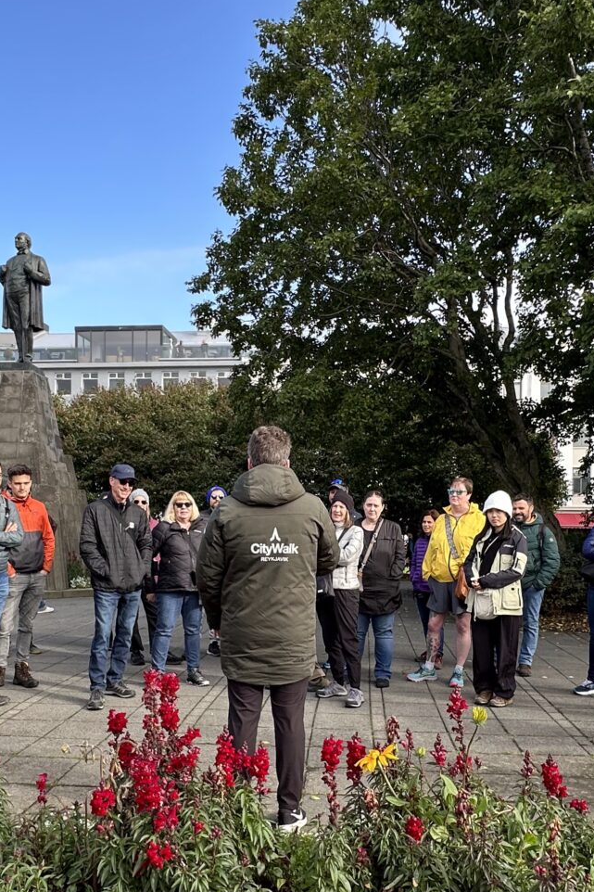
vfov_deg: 59.7
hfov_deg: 42.3
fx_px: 767
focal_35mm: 31
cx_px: 310
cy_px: 543
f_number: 2.2
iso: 40
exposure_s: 1/270
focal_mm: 2.22
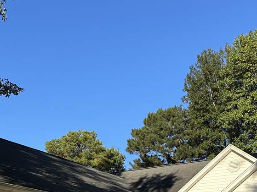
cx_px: 138
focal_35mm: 55
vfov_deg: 25.9
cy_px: 165
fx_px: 408
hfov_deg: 34.9
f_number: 1.78
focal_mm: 6.86
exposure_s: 1/2967
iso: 80
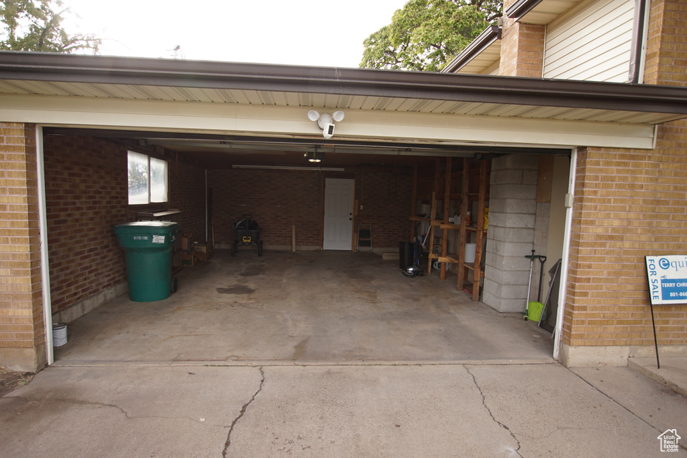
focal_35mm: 20
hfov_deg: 85.4
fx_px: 372
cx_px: 344
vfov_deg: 63.2
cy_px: 229
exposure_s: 1/100
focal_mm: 13
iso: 100
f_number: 4
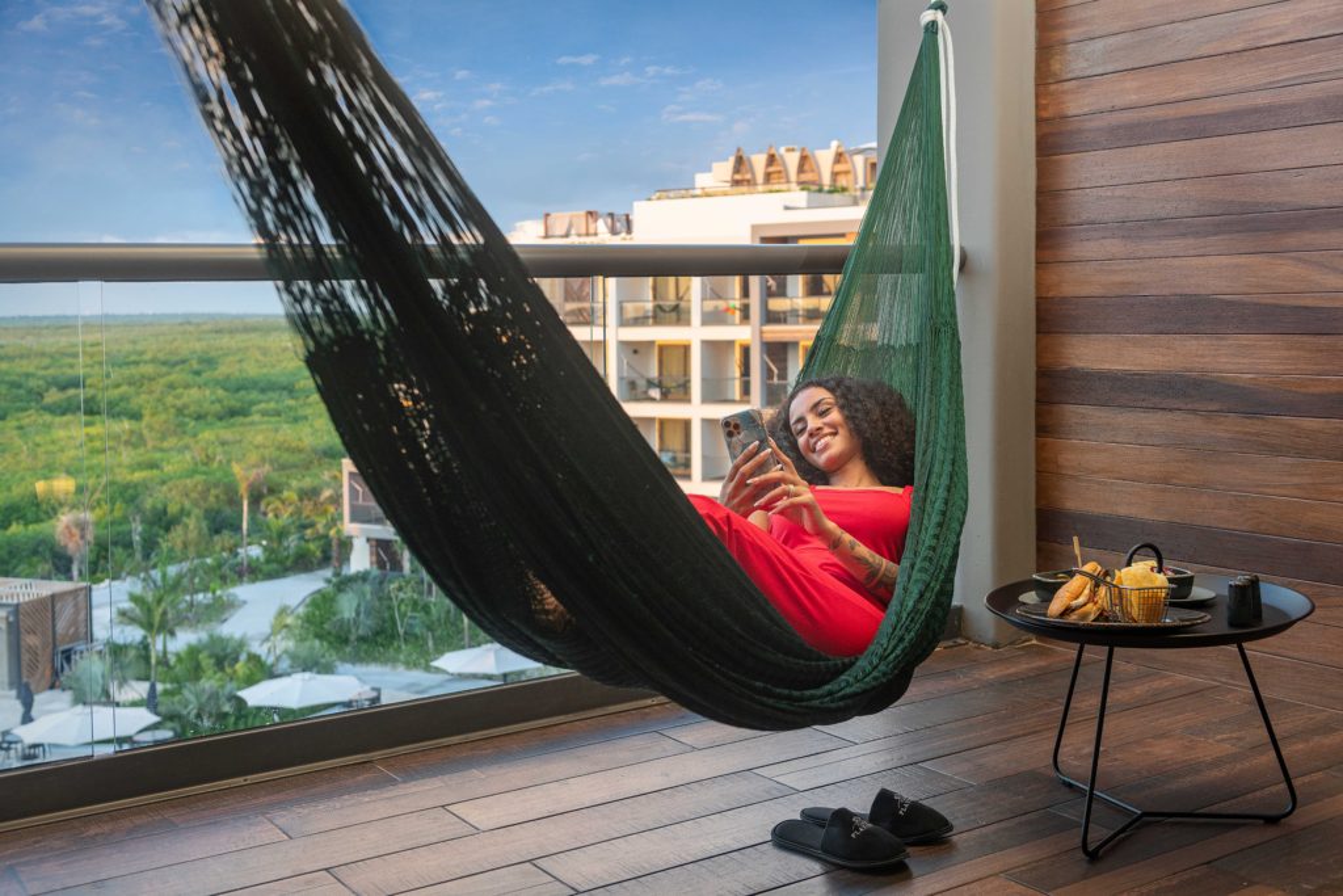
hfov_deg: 48.5
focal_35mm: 40
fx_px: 1492
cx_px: 672
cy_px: 448
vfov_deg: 33.4
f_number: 4.5
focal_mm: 40
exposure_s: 1/80
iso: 125
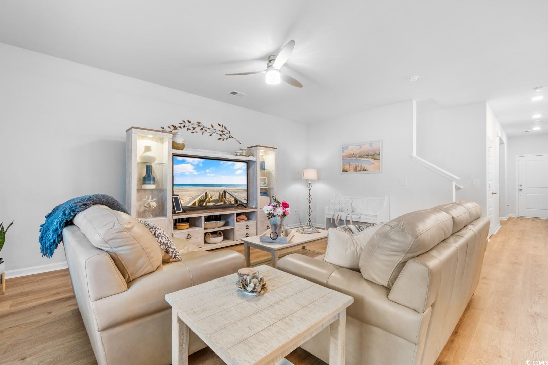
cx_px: 274
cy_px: 182
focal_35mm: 15
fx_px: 228
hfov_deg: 100.4
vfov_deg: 77.3
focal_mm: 10
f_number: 4.5
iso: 100
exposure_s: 1/2
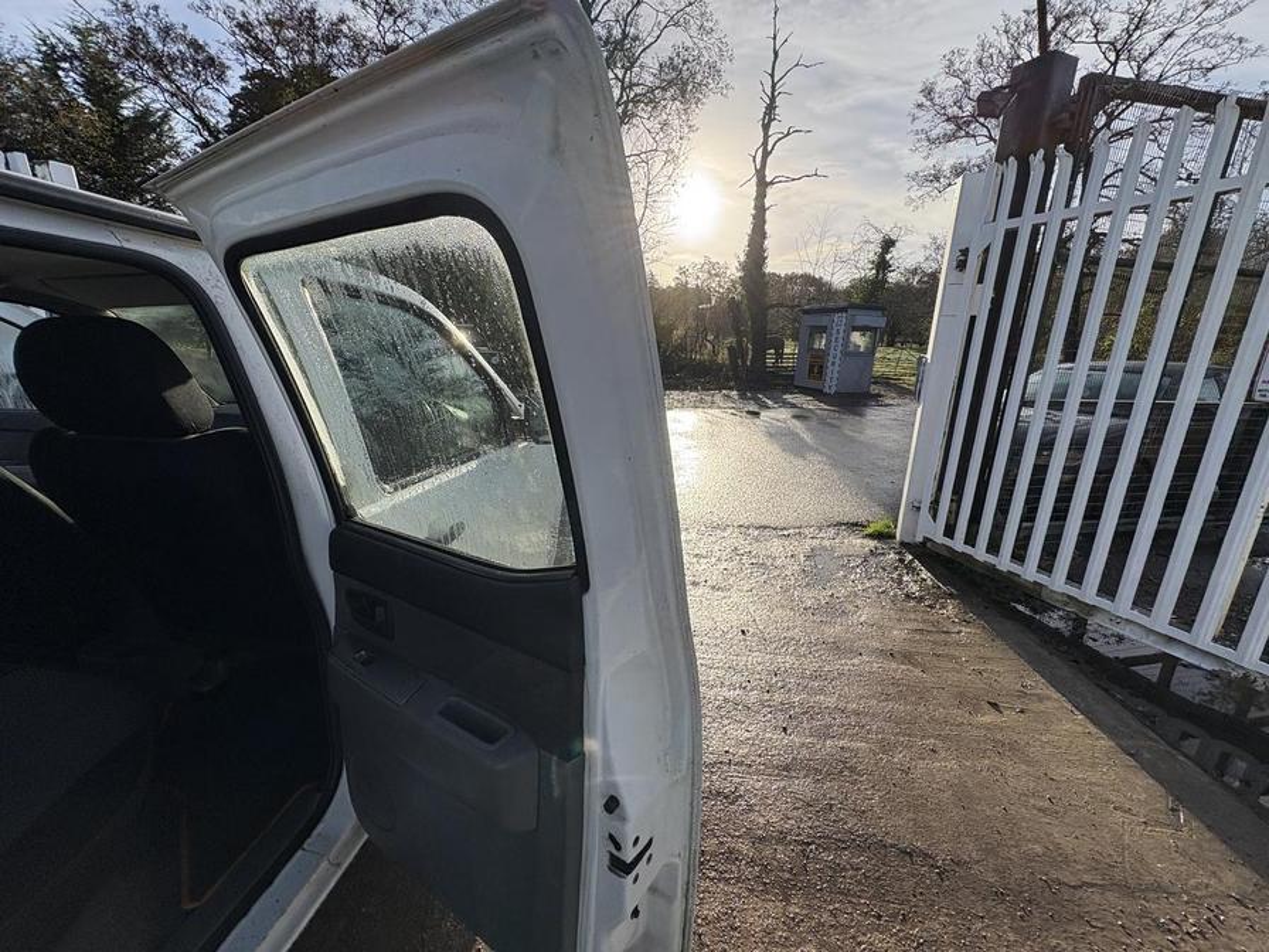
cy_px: 476
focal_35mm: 14
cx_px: 634
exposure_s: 1/1748
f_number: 2.2
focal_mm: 2.22
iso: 50
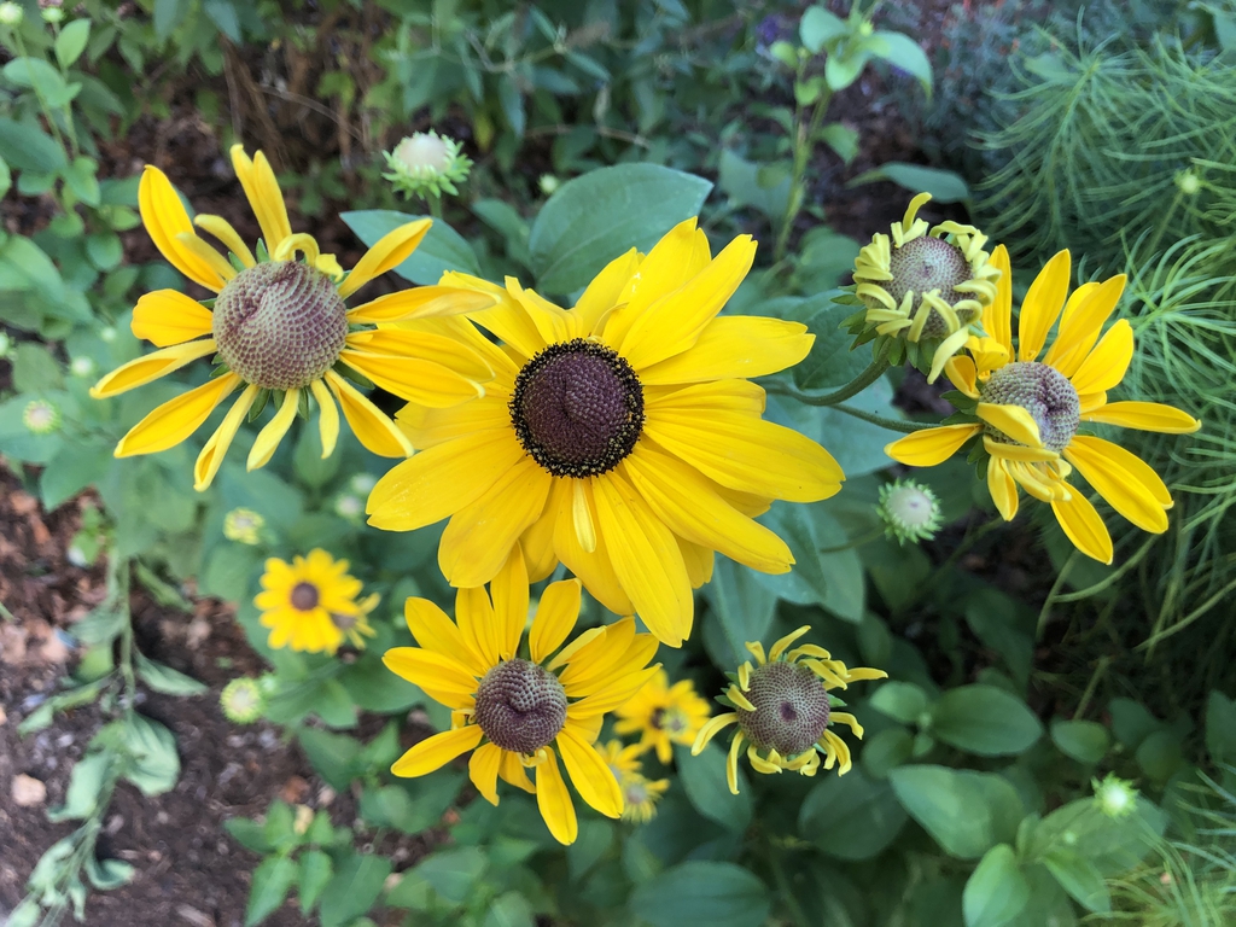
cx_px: 618
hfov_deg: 63.4
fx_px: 1000
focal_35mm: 28
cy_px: 464
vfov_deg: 49.7
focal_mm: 3.99
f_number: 1.8
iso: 20
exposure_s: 1/120
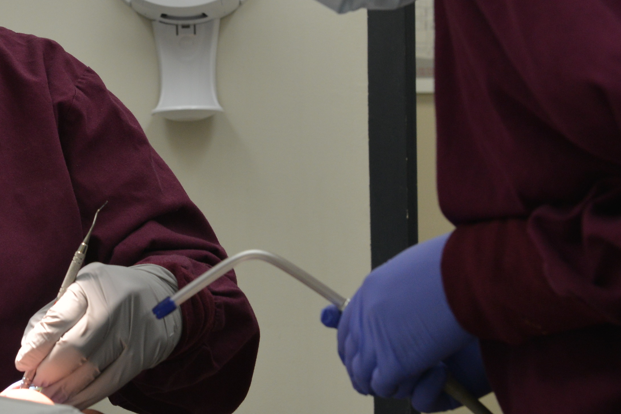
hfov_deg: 16.6
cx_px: 70
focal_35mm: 122
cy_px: 90
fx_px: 2104
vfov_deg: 11.2
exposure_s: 1/100
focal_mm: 48
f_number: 7.1
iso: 500
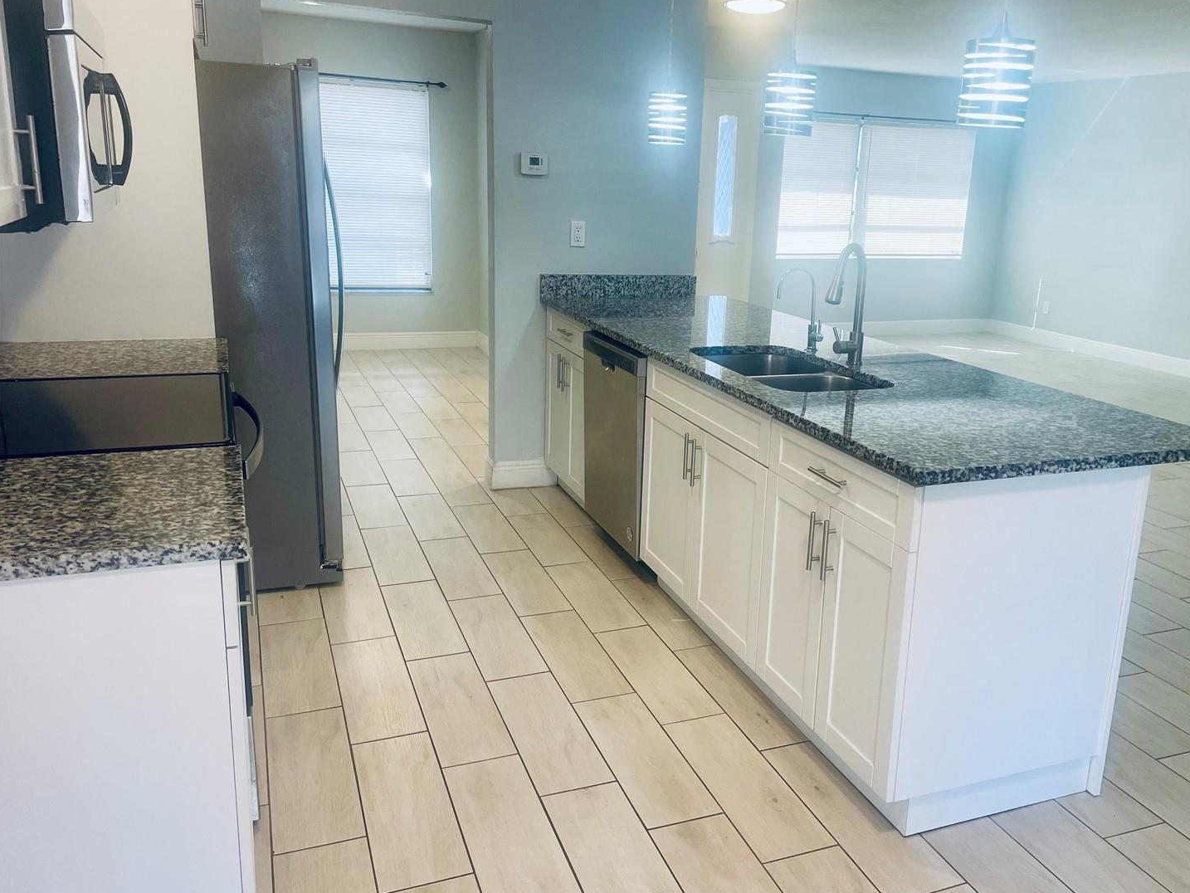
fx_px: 997
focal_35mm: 29
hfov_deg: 61.5
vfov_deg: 48.2
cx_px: 661
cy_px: 427
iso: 80
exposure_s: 1/120
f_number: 1.6
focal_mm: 4.2
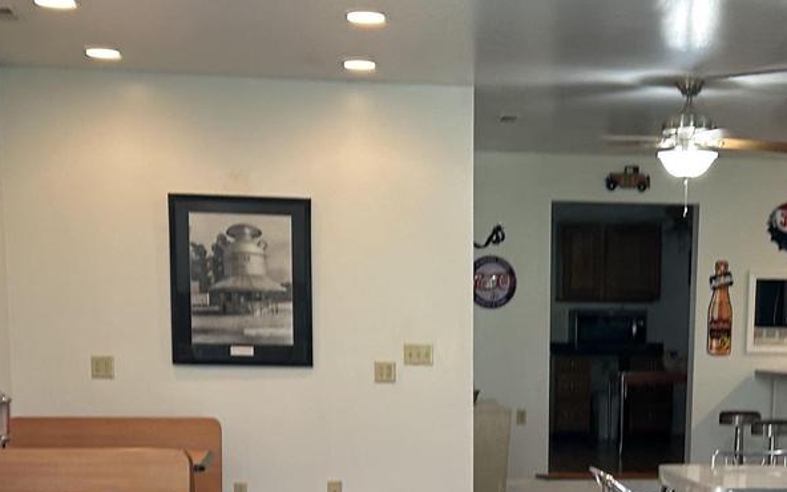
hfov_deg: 30.4
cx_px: 538
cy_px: 525
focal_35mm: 67
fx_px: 1437
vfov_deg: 18.7
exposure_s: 1/60
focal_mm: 5.7
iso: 80
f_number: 1.5
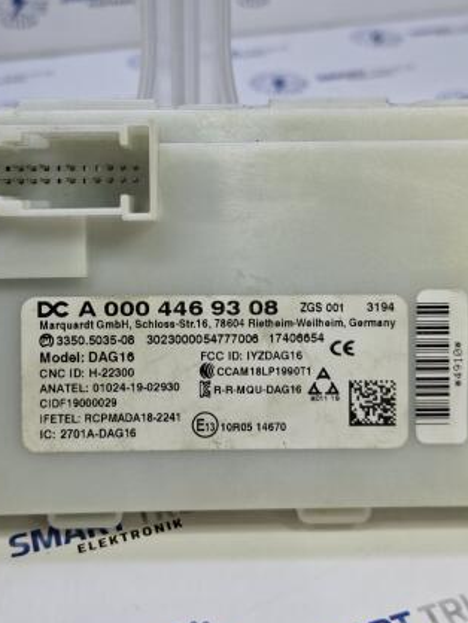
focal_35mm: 44
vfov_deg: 42.6
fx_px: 792
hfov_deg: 32.9
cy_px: 234
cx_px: 213
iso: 64
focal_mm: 5.54
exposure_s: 1/50
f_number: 1.8
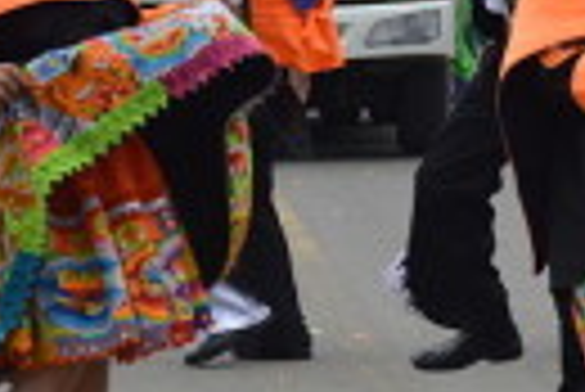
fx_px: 6100
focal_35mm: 375
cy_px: 167
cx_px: 594
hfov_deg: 5.5
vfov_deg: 3.7
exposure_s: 1/640
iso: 100
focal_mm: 78
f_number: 5.6
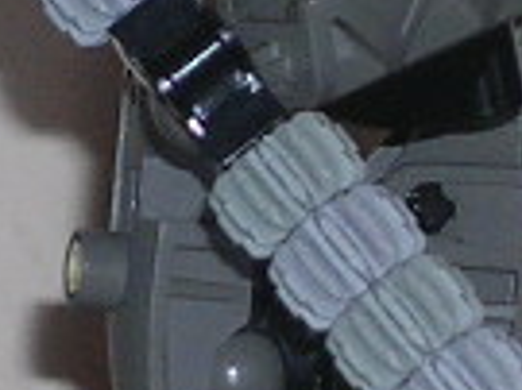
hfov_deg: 2.6
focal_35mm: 758
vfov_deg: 2.0
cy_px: 15
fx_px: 11420
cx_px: -31
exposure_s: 1/60.1
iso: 50
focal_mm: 15.2
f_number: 4.5
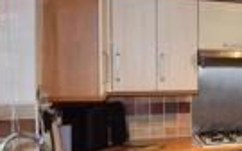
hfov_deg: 28.9
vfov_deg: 23.5
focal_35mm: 54
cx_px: 332
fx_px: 356
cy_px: 125
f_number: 5
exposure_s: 1/100
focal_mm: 10
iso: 800
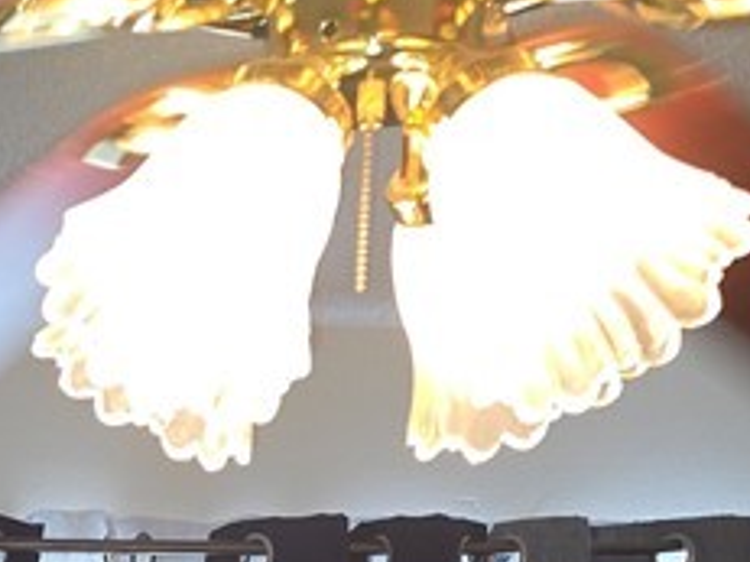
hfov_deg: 18.2
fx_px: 2209
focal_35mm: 102
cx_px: -182
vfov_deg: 12.7
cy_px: 1124
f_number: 1.7
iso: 100
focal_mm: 6.3
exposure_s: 1/40
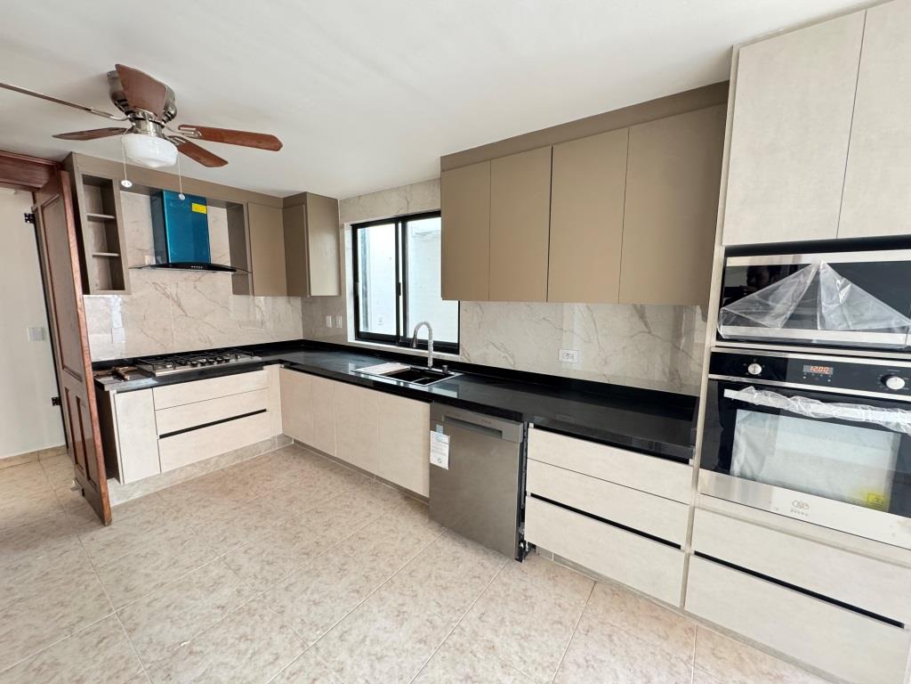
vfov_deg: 85.7
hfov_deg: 102.1
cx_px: 456
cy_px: 342
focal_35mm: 14
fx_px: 368
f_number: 2.2
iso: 320
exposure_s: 1/67
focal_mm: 2.22
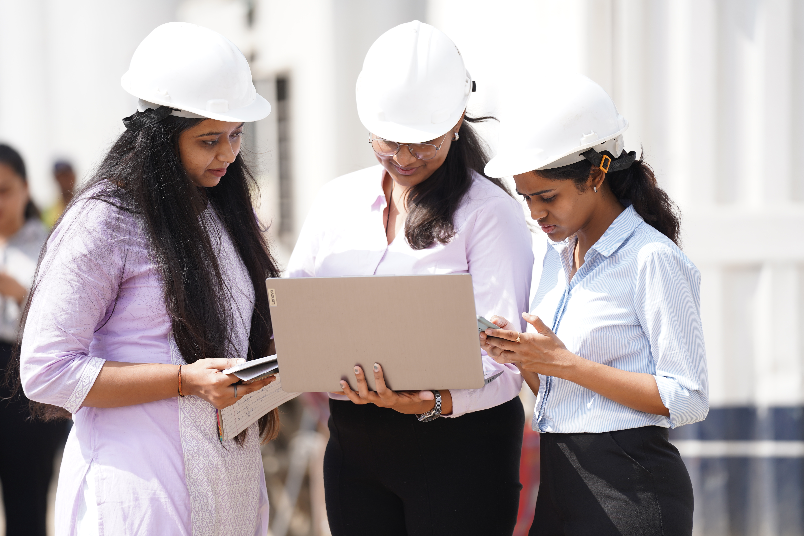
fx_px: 4332
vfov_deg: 7.1
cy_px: 268
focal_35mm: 194
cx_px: 402
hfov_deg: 10.6
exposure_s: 1/640
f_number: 2.8
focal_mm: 194
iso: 100
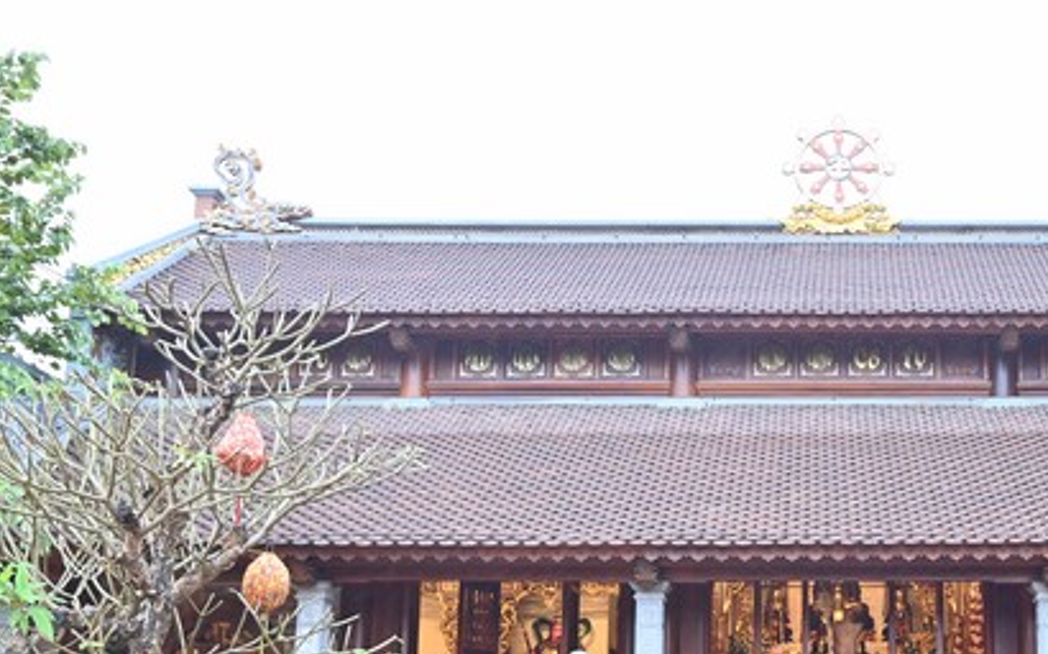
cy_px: 506
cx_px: 821
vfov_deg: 25.4
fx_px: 1428
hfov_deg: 38.9
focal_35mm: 50
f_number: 5.6
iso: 200
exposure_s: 1/50
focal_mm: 31
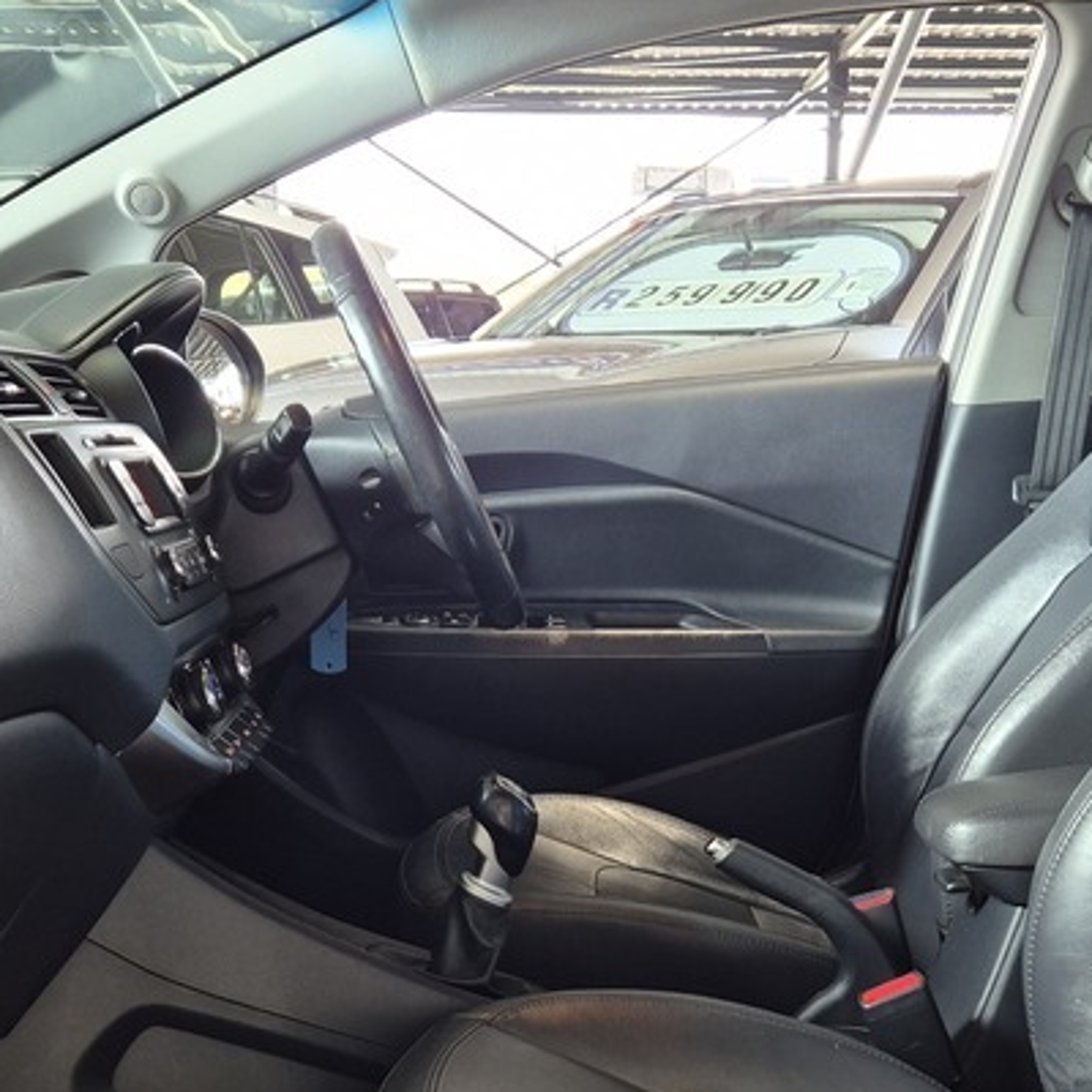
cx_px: 543
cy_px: 909
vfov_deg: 31.7
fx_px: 1856
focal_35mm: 52
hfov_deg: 32.8
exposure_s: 1/100
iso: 200
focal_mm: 5.4
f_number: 1.8
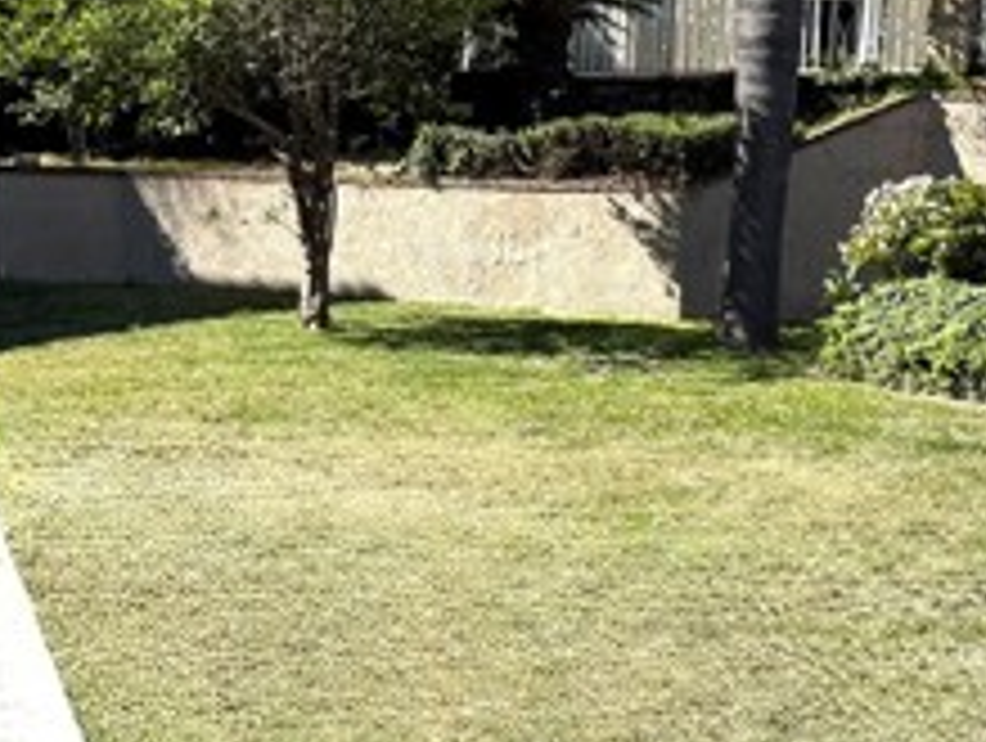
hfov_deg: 27.7
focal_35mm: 70
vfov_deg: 21.0
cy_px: 441
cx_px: 446
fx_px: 1997
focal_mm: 6.76
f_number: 1.78
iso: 80
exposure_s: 1/3584
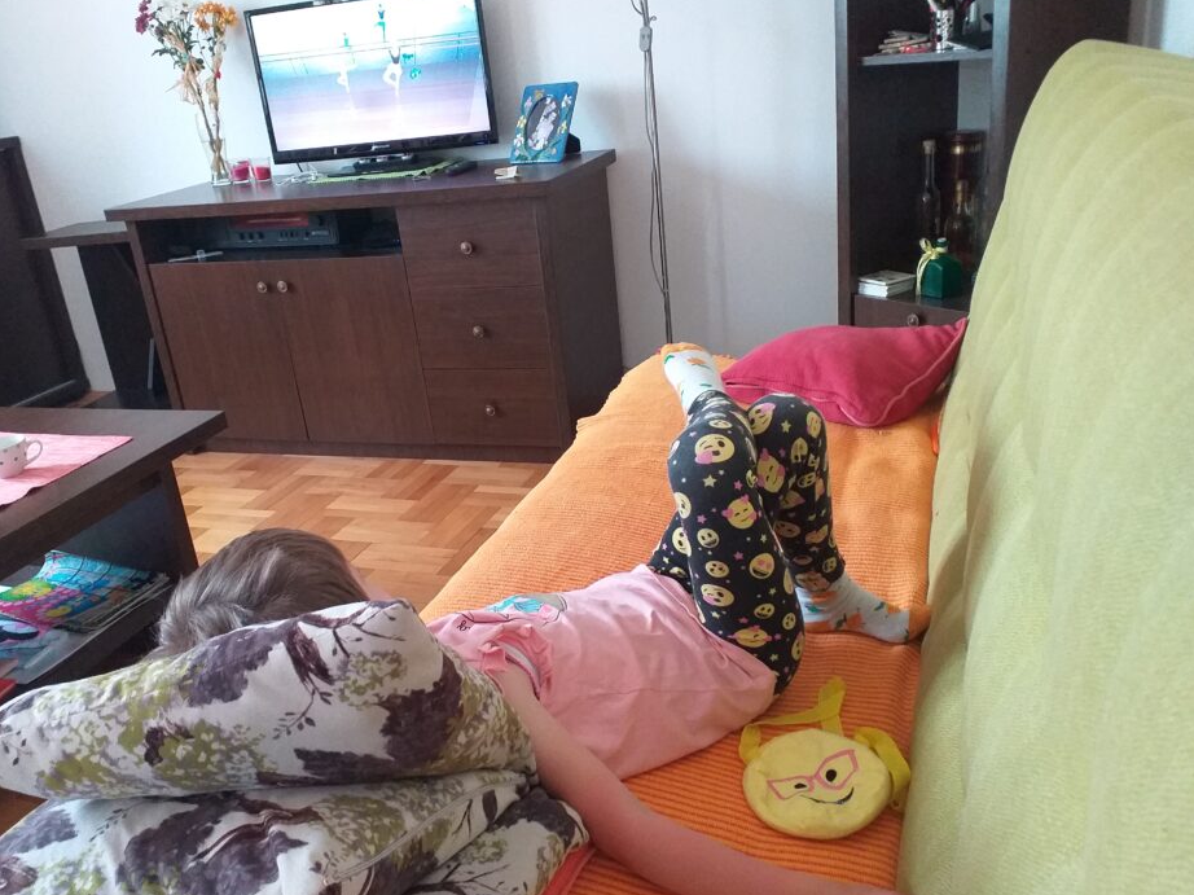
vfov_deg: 46.8
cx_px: 536
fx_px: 1035
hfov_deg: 59.8
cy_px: 468
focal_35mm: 30
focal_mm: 3.6
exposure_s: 1/25
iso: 320
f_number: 1.9
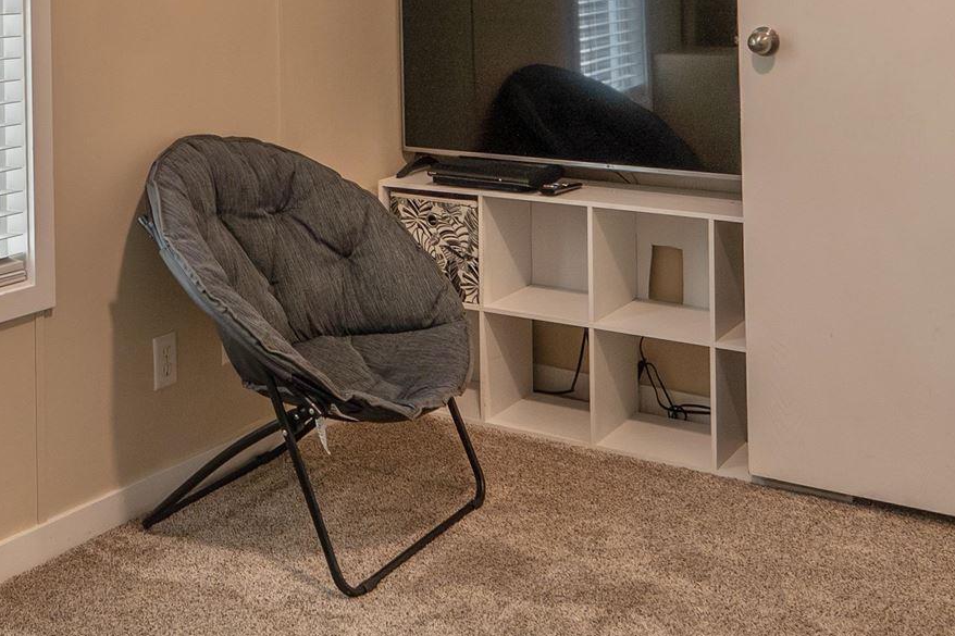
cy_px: -72
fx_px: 1300
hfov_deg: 39.3
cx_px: 240
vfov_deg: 25.4
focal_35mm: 49
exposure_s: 1/100
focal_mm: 14
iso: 500
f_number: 4.5
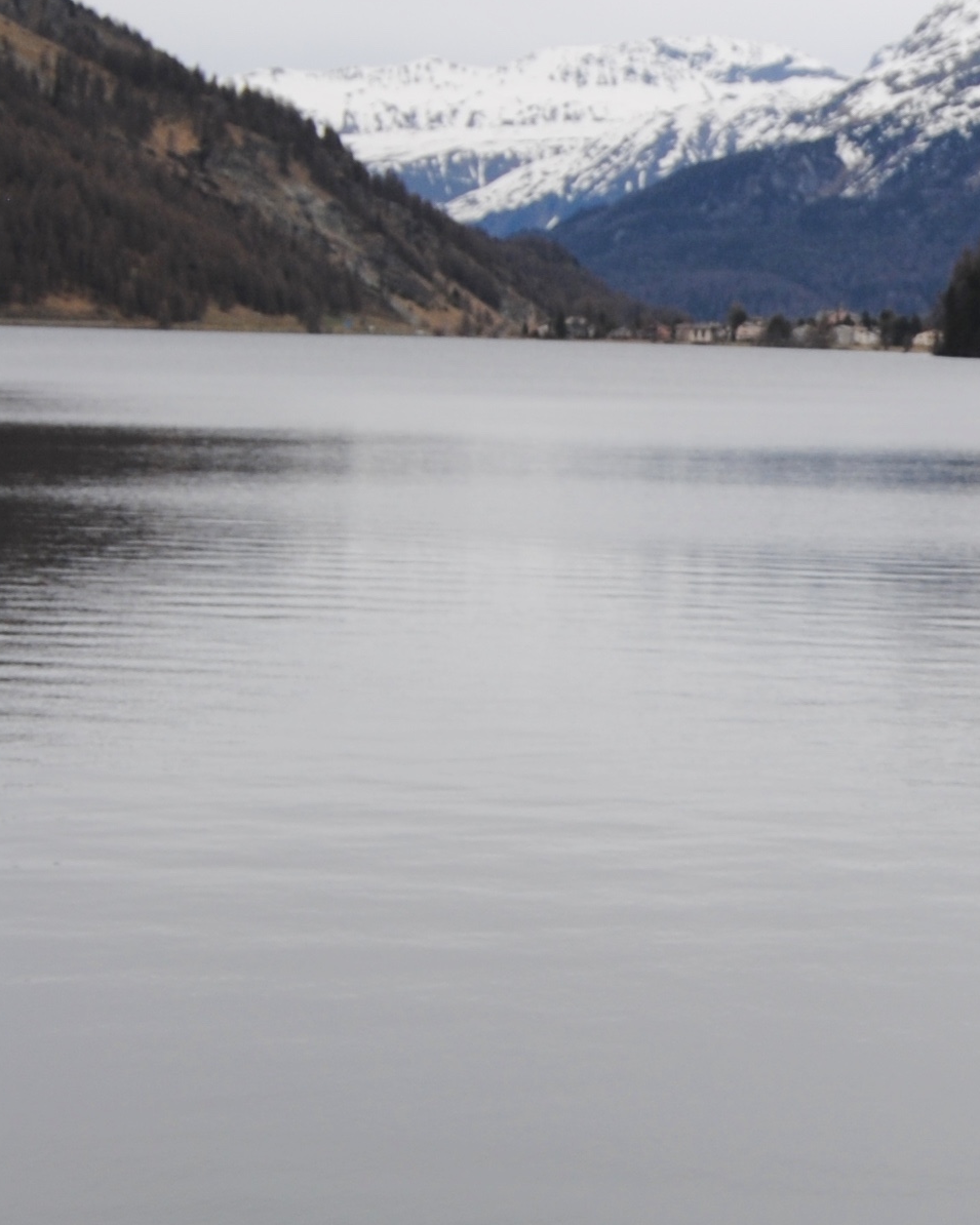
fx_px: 4641
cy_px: 708
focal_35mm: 128
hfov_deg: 11.7
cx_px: 1319
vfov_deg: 15.0
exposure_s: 1/125
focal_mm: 28
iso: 100
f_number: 5.6
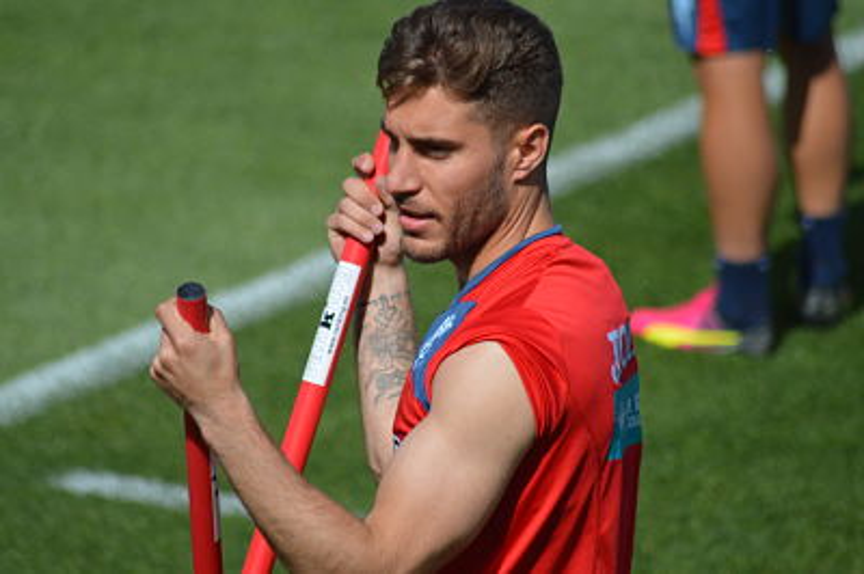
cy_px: 287
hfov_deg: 4.6
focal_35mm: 450
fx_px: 10791
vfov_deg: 3.0
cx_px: 432
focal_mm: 300
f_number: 5.6
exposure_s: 1/2000
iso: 320
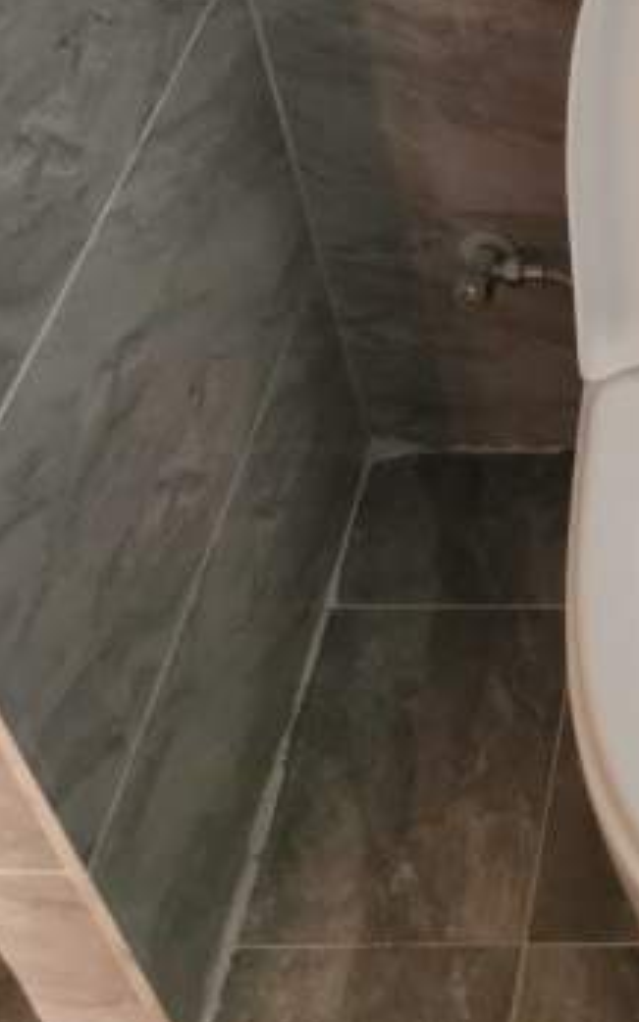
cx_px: 984
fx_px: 1838
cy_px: 206
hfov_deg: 17.5
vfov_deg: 30.3
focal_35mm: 66
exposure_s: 1/33.3
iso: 500
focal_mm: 5.58
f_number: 1.8
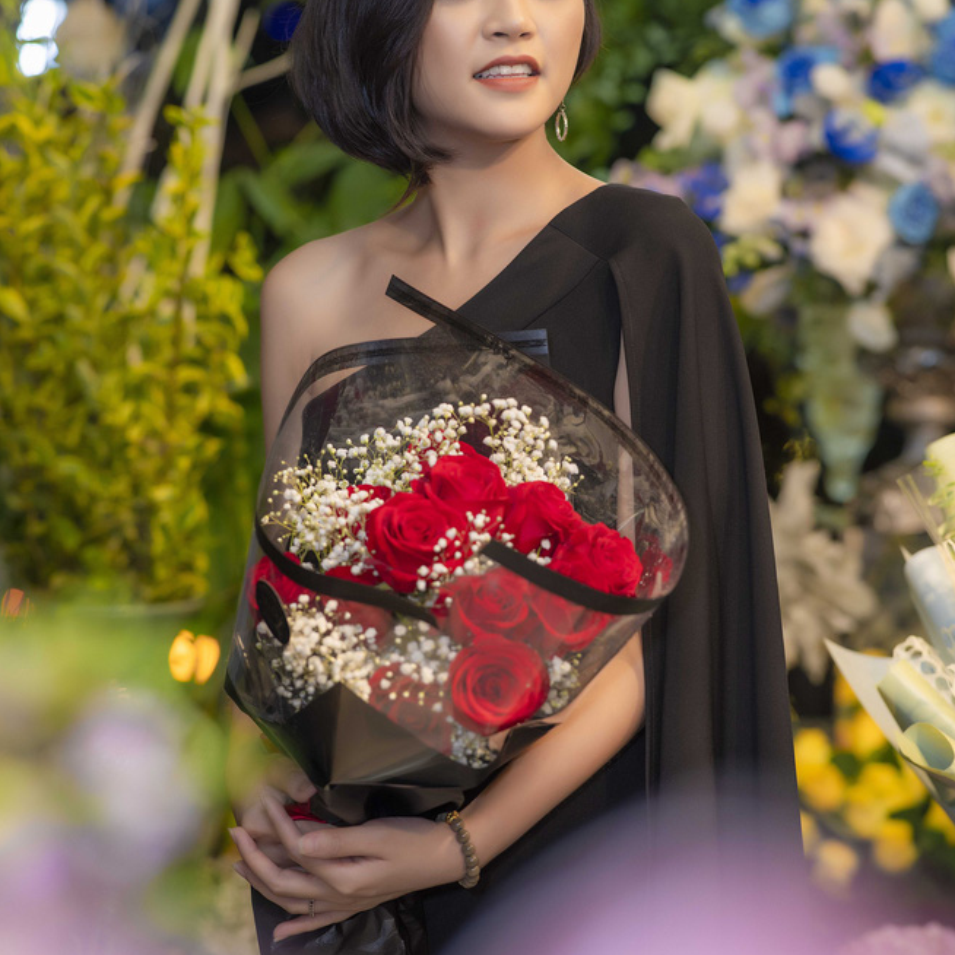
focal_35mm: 135
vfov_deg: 12.9
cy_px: 445
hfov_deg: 12.9
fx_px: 4214
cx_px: 480
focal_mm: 105
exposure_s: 1/200
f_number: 3.2
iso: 400
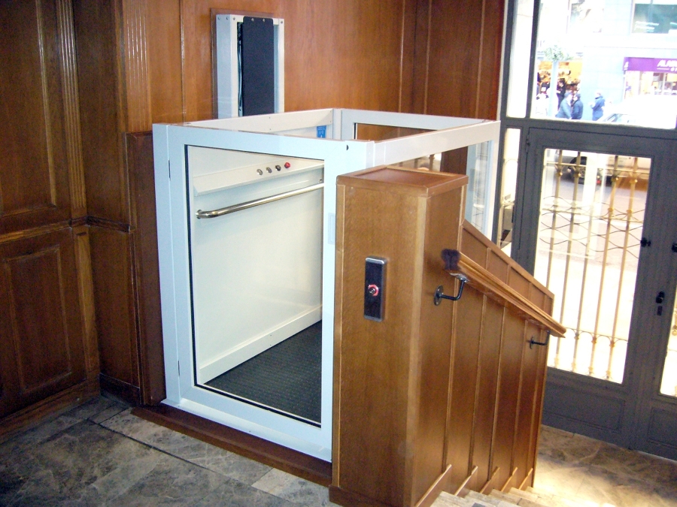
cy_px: 254
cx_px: 338
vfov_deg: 40.7
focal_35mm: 35
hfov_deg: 52.6
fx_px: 685
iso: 400
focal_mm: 5.8
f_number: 2.8
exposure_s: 1/30
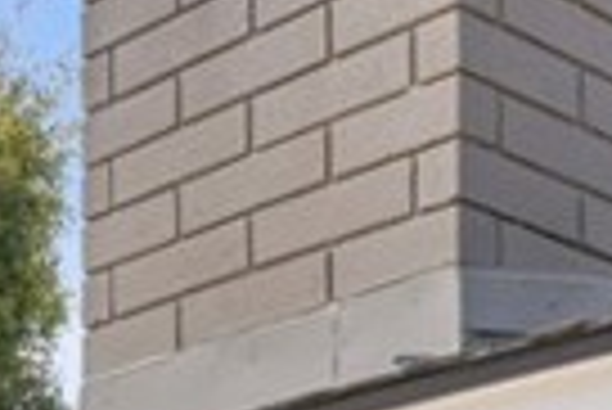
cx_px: 490
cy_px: 1007
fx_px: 2042
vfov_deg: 9.9
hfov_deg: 16.9
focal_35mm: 120
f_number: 9
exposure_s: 1/100
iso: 100
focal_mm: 16
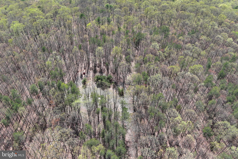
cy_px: 80
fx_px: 192
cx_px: 119
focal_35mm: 29
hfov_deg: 63.7
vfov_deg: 45.0
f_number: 2.8
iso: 100
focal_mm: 10.57
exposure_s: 1/381
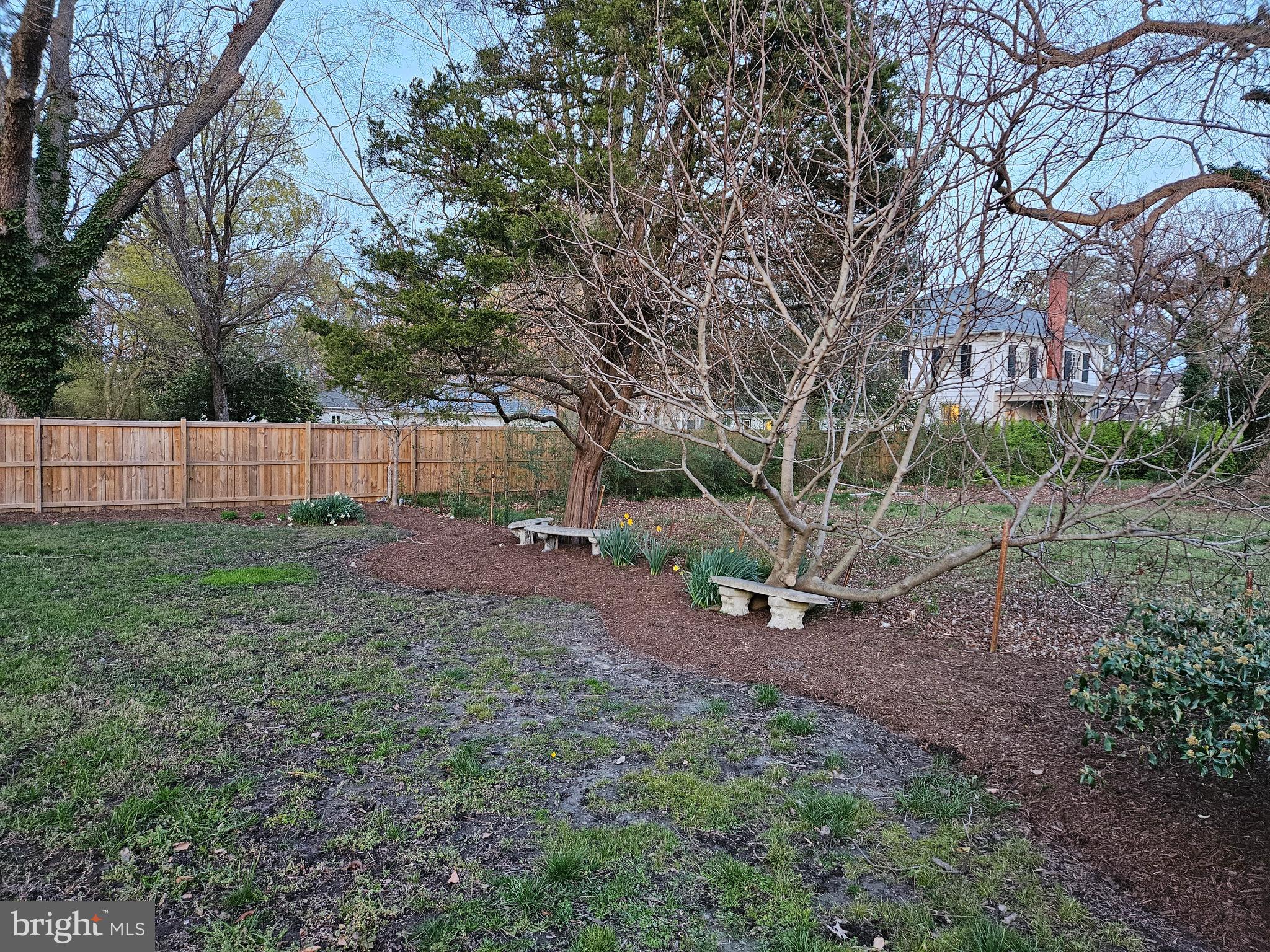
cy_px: 476
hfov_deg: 73.9
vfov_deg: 58.9
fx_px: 844
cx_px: 635
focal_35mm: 23
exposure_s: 1/120
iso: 640
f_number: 1.8
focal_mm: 5.4
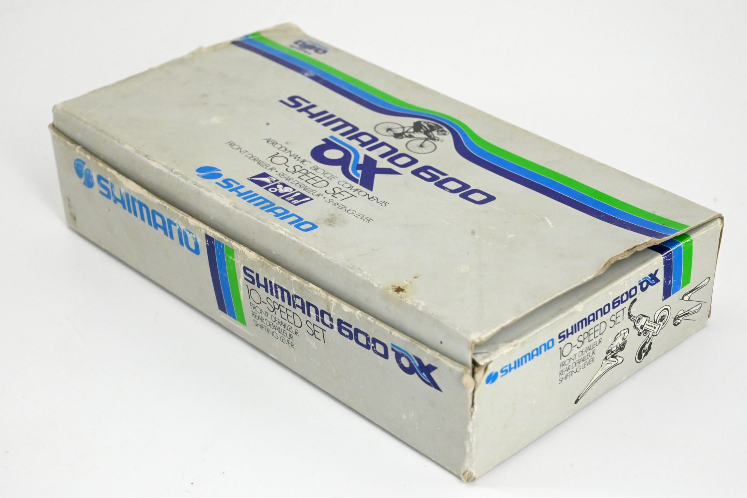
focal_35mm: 70
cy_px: 249
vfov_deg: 19.4
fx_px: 1452
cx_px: 374
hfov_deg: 28.9
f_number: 13
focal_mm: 70
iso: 10000
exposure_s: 1/640
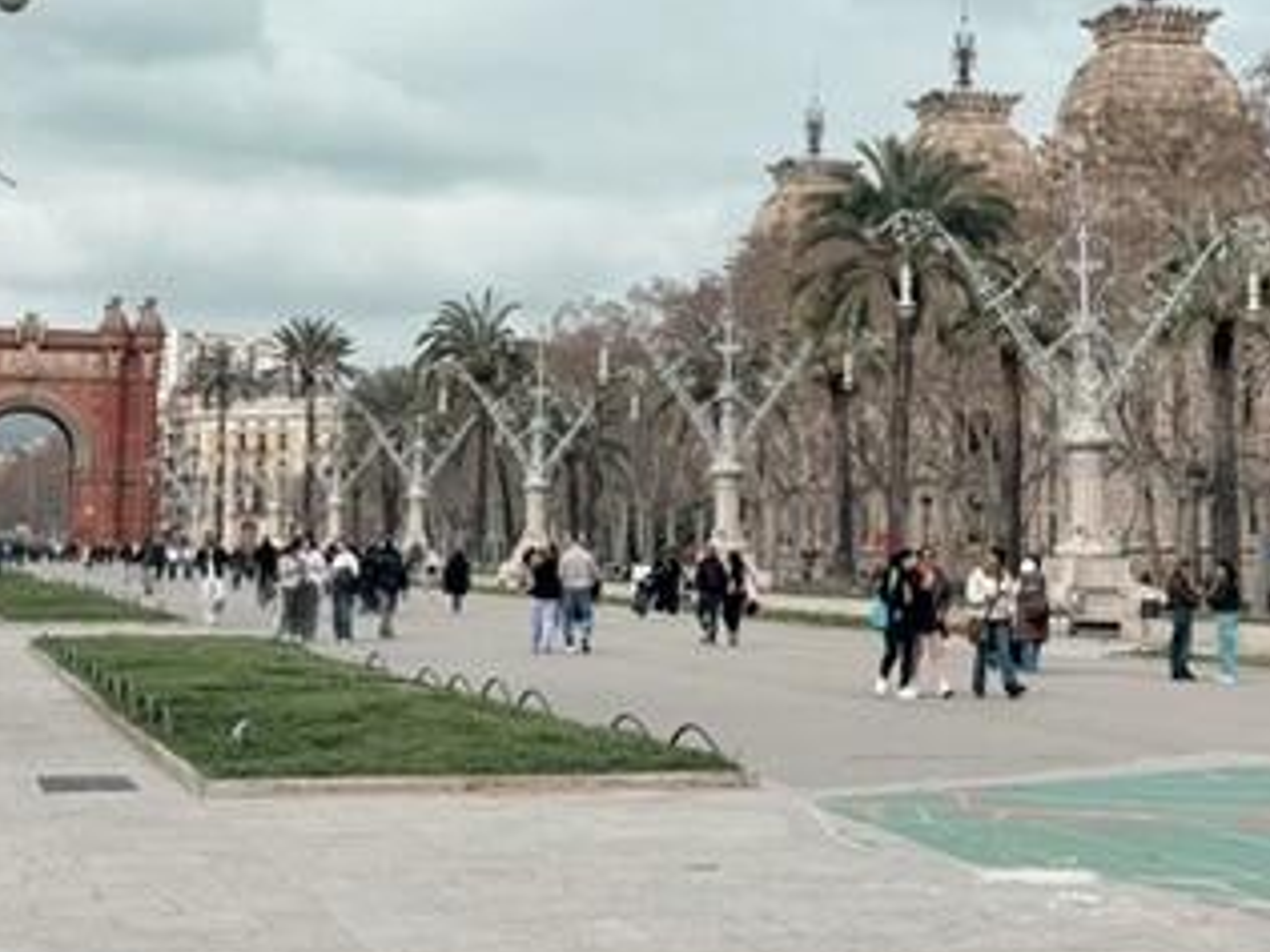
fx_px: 2678
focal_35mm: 73
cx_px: 595
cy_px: 321
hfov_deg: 26.7
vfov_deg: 20.1
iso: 64
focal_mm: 6.76
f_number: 1.78
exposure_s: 1/7143
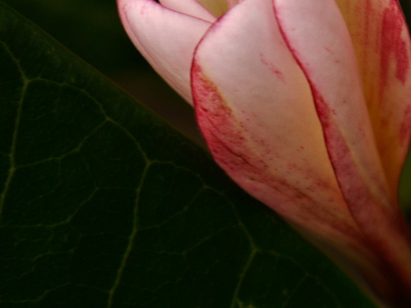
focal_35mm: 332
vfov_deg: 4.5
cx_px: 379
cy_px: 102
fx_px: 3941
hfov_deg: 6.0
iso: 100
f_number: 5.6
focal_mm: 42
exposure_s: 1/200
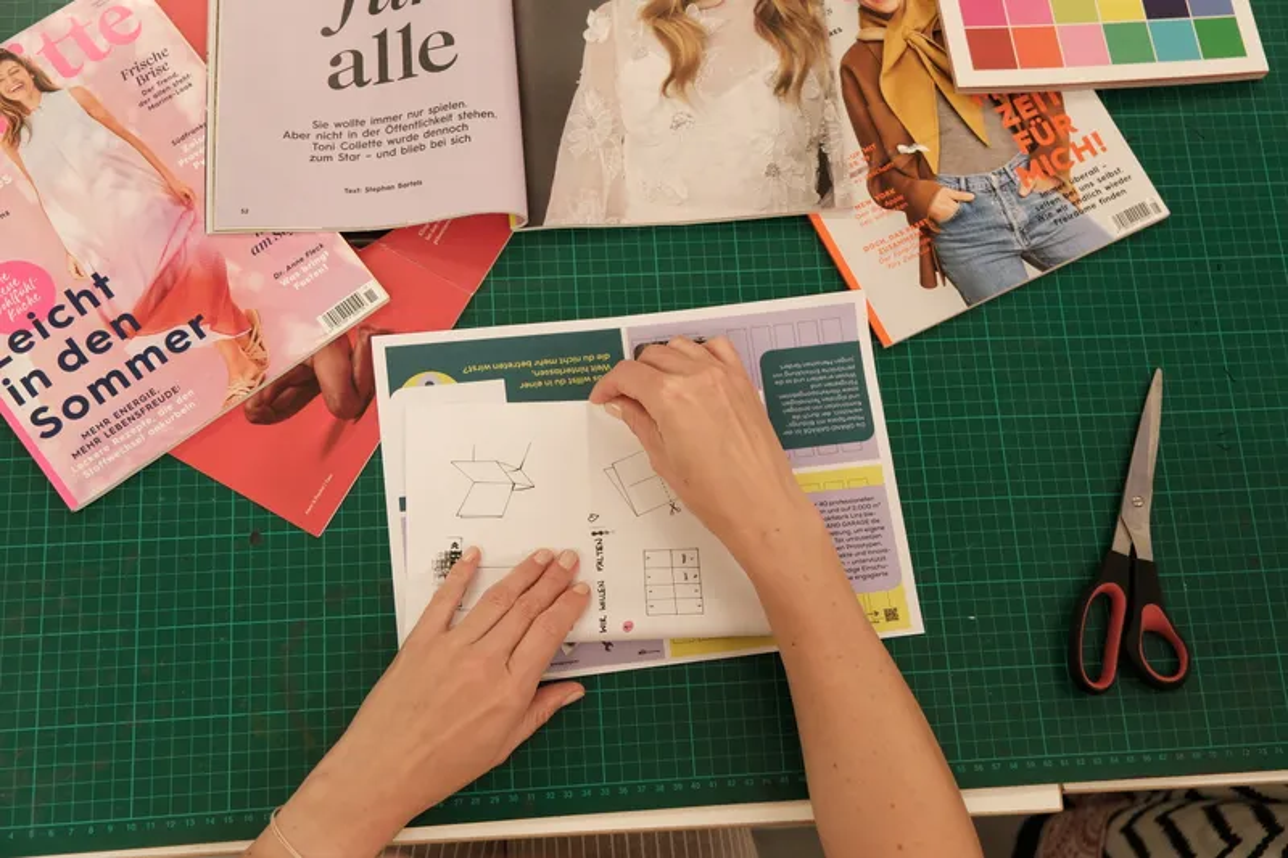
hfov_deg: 50.7
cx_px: 644
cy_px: 429
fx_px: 1359
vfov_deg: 35.0
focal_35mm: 38
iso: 1250
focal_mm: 25.1
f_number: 2.8
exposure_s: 1/100
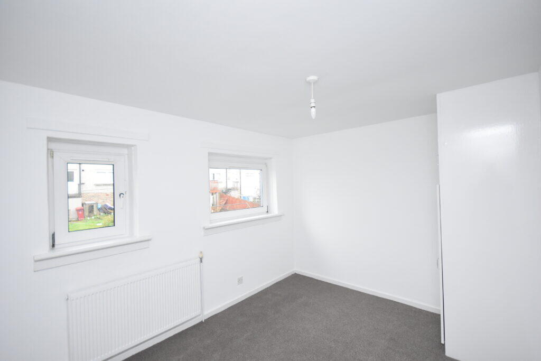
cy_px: 180
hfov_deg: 100.4
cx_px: 270
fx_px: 225
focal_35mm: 15
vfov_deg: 77.3
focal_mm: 10
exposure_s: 1/60
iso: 2500
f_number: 4
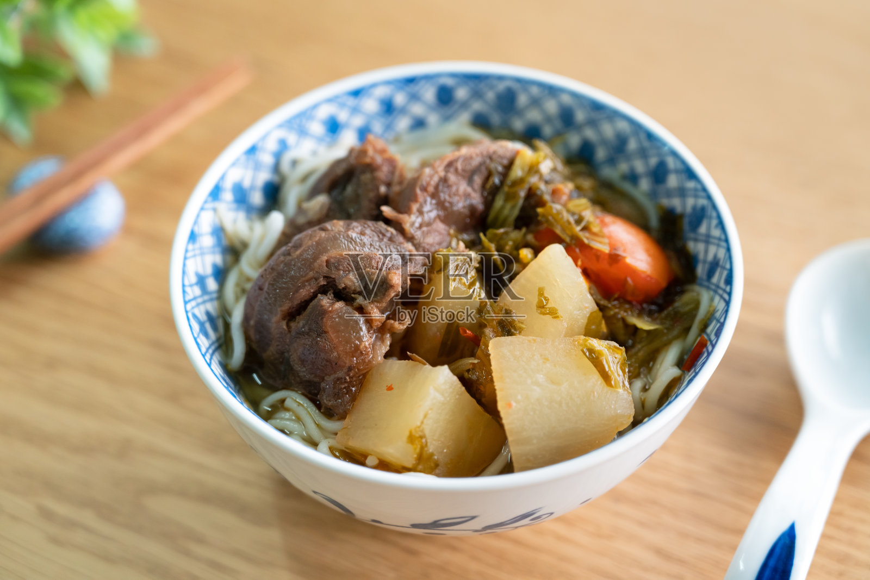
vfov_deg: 19.5
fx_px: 1692
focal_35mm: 70
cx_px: 435
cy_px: 290
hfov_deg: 28.8
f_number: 4
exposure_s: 1/80
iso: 1600
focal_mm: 70
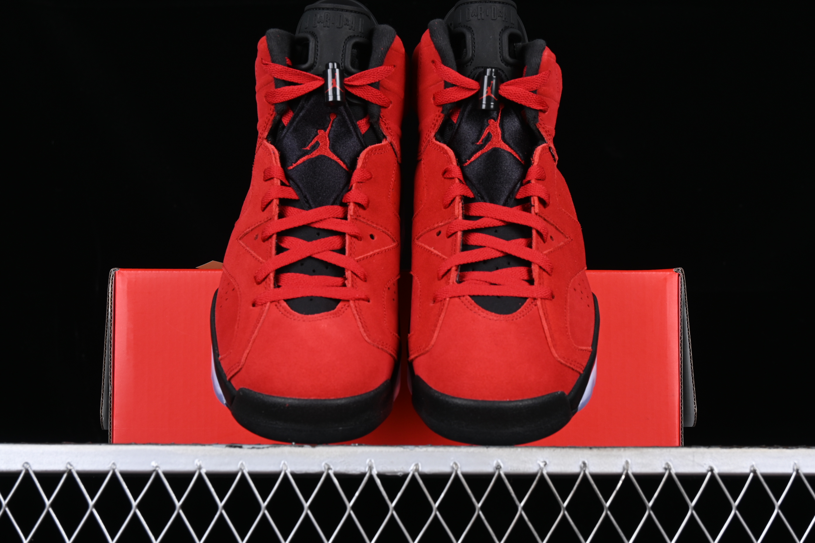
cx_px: 408
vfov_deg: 18.2
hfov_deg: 27.0
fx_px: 1698
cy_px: 272
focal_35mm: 75
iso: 160
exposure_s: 1/80
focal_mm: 50
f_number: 8
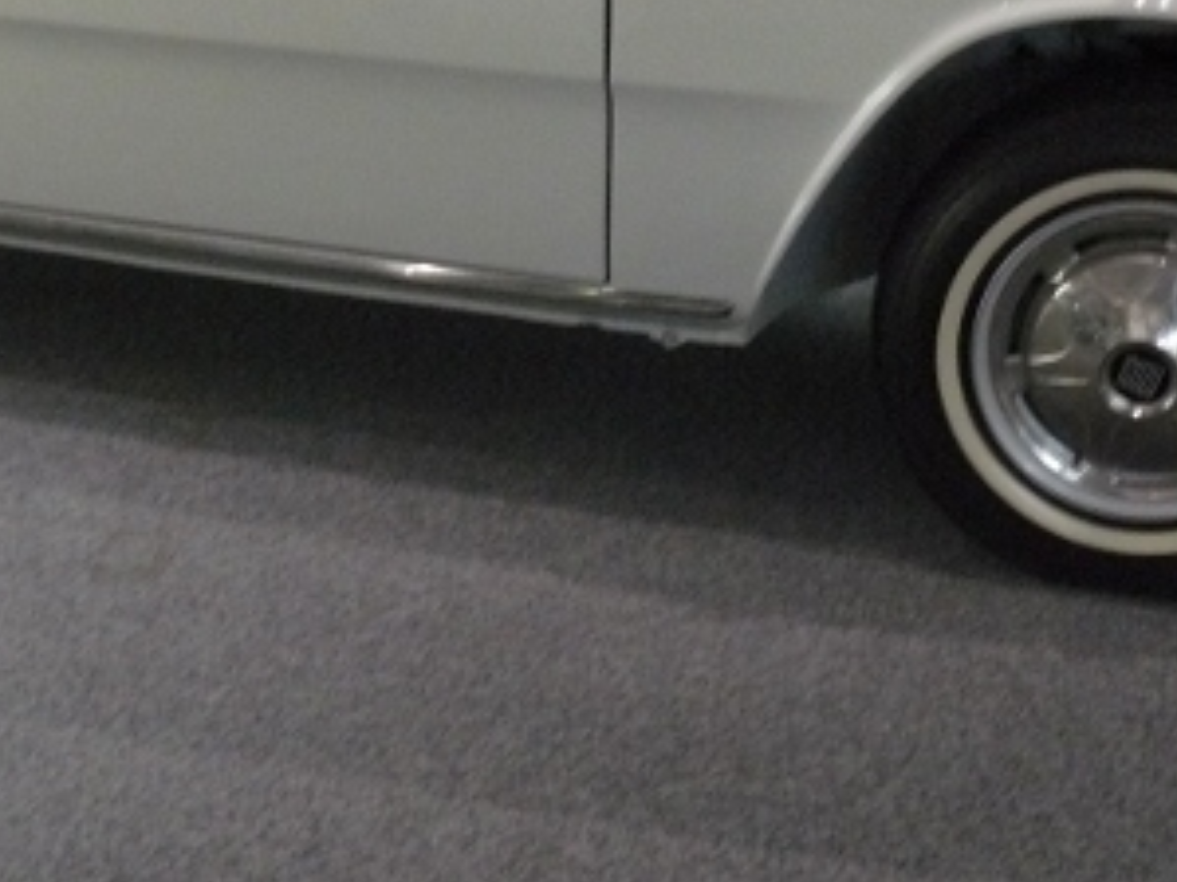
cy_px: 24
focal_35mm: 77
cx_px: 449
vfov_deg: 18.7
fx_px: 2617
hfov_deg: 25.3
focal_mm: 6
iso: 400
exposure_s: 1/50
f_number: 2.8
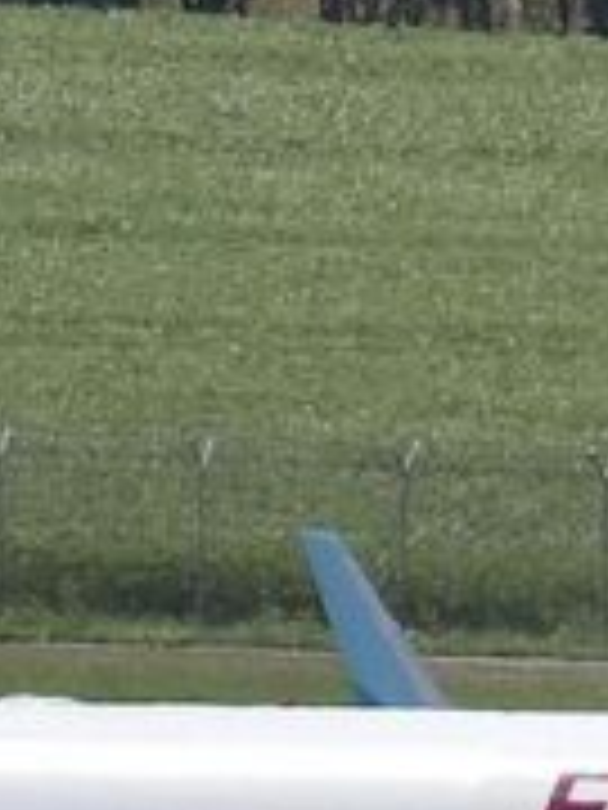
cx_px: -180
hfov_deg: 0.6
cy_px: 932
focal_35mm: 2458
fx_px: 57564
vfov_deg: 0.8
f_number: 6.3
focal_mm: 300
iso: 320
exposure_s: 1/2500
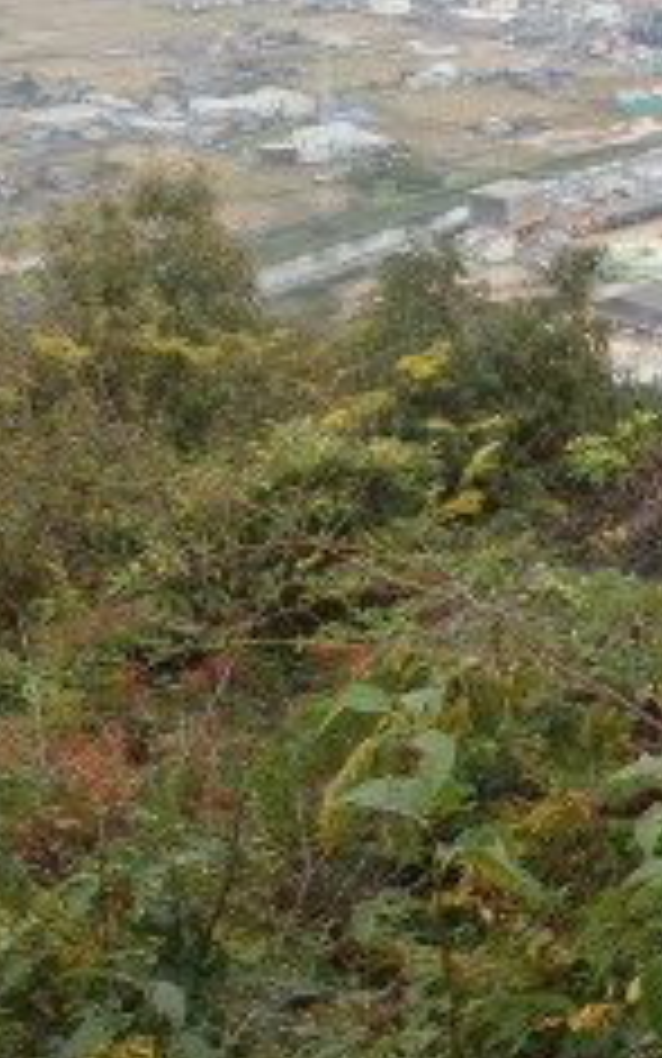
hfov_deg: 15.7
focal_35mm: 81
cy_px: 428
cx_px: 739
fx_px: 2337
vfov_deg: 25.5
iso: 125
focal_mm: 5
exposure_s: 1/200
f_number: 3.9
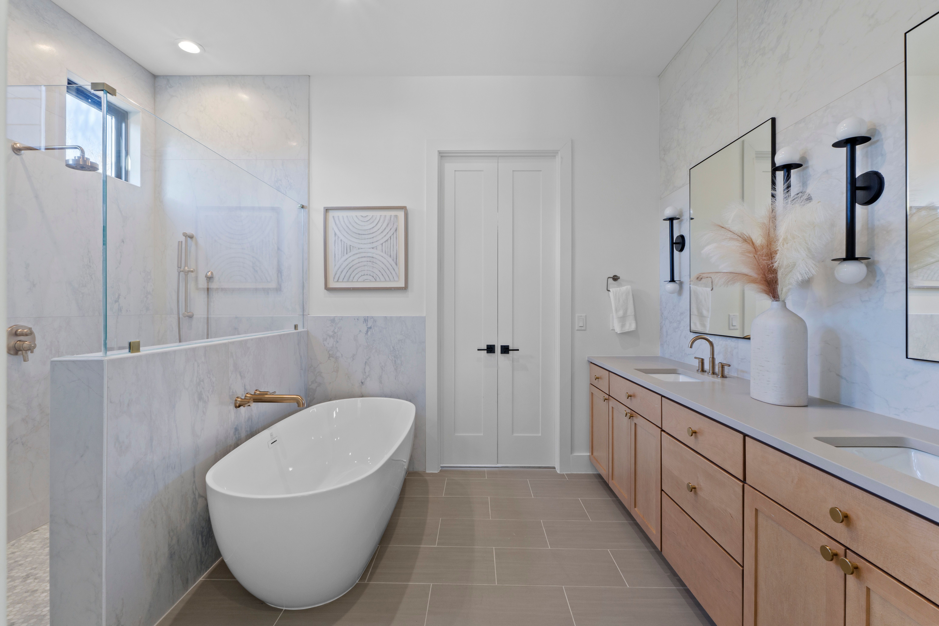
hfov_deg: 95.0
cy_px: 313
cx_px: 470
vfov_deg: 72.1
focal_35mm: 16
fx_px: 430
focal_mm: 11
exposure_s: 1.6
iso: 250
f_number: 11
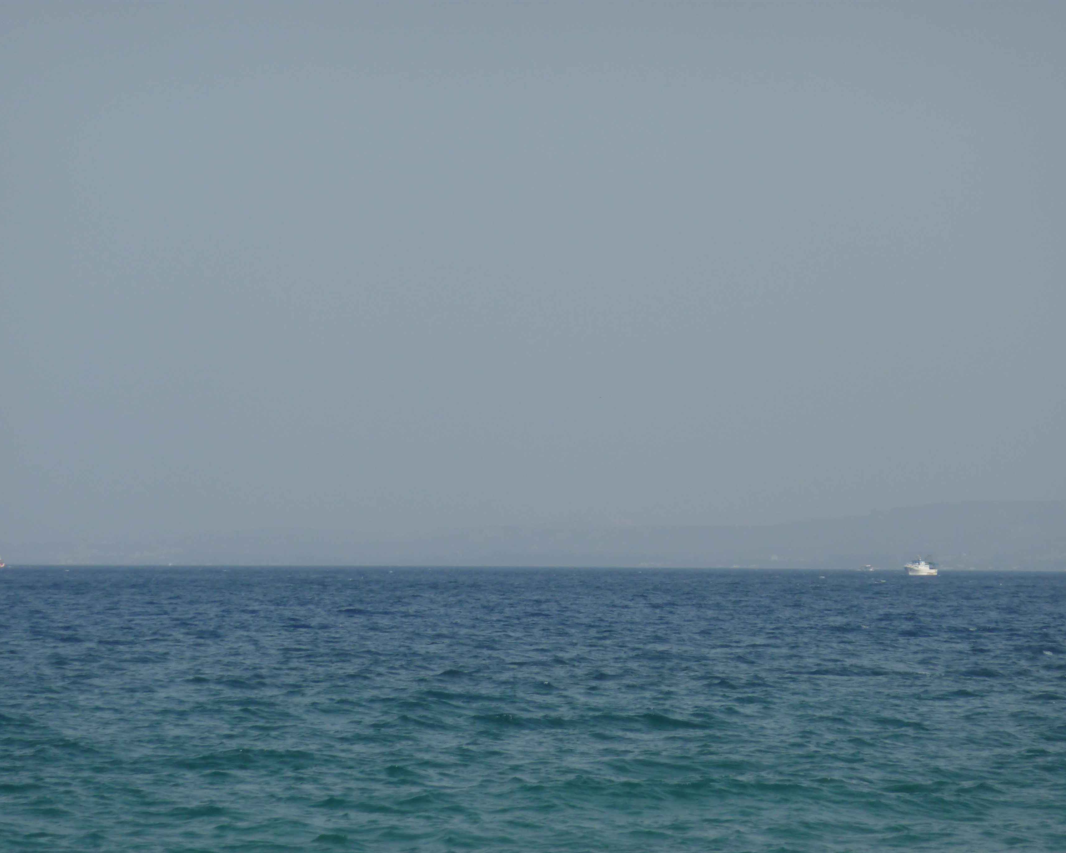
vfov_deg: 4.9
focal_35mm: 313
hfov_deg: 6.2
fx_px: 9874
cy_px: 427
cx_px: 539
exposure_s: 1/800
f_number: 4.9
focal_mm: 49.2
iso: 80
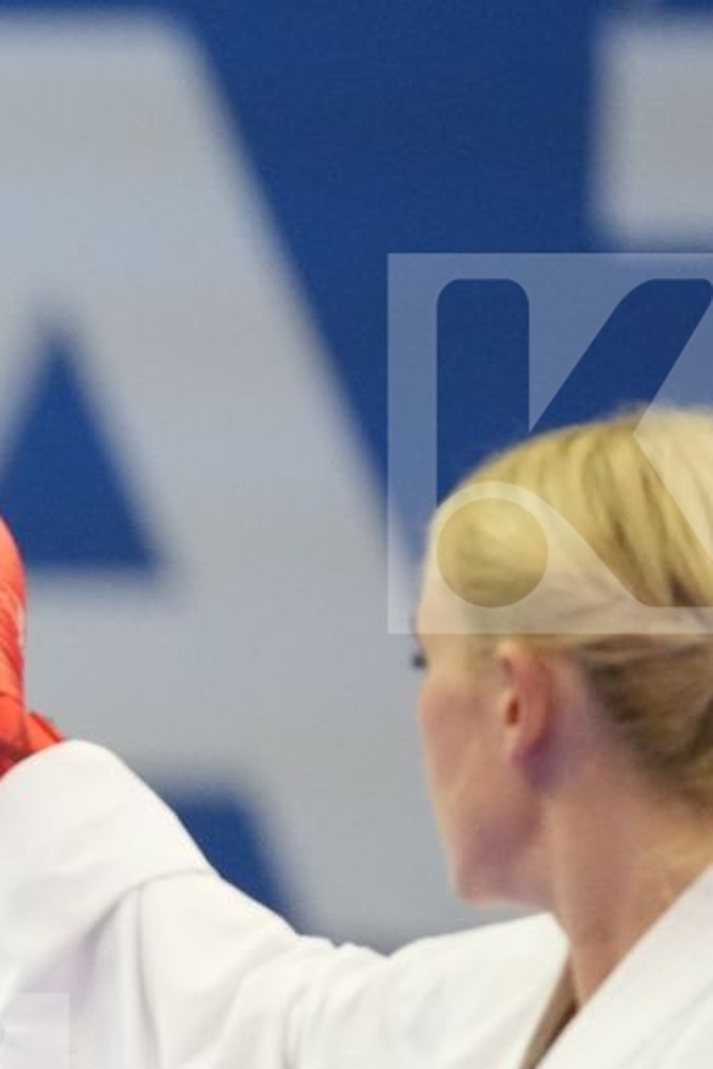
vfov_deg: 2.9
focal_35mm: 704
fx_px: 20899
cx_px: -834
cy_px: 1184
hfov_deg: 1.9
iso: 4000
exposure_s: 1/1000
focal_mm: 200
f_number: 2.8
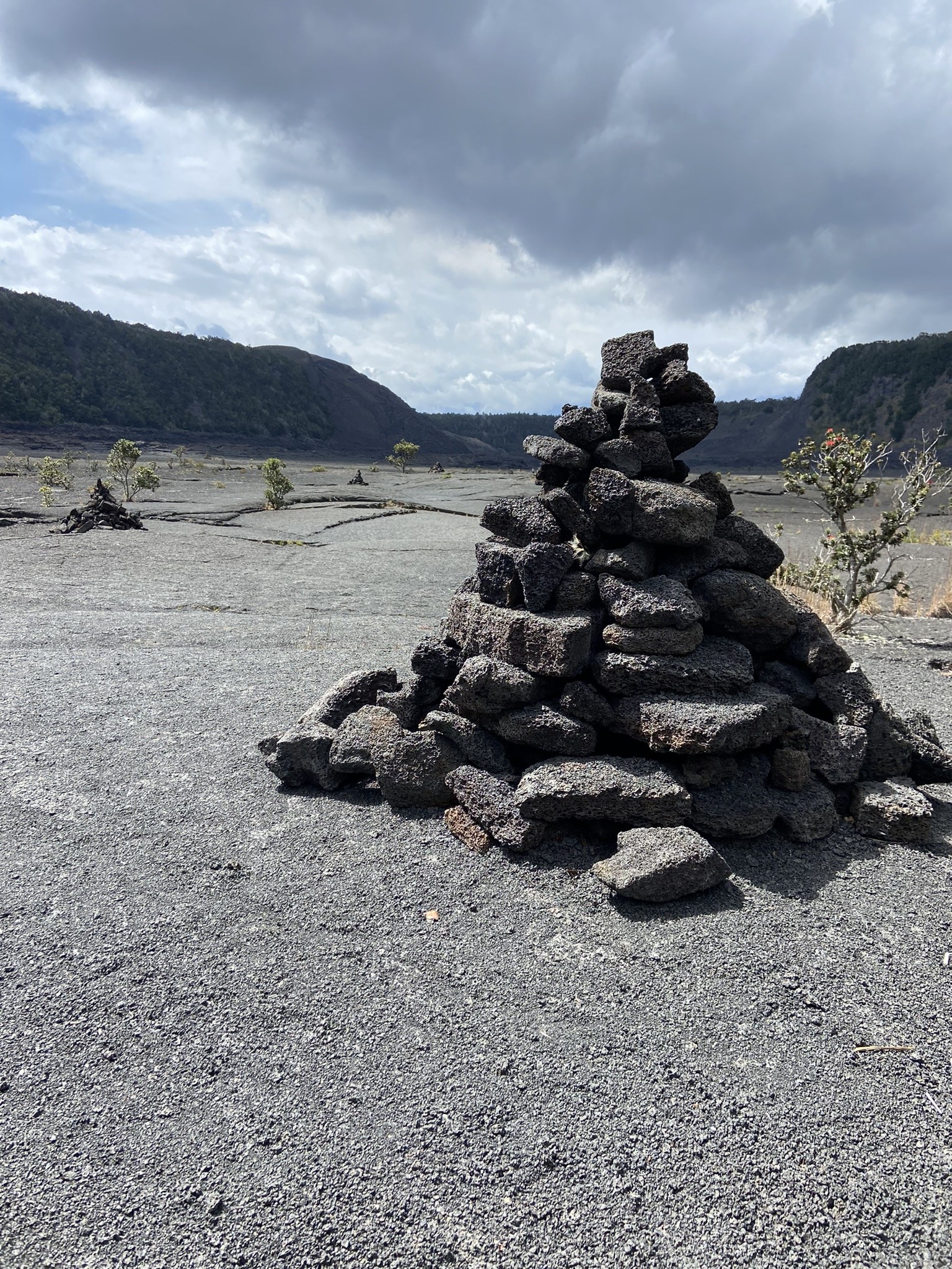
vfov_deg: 67.3
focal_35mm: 26
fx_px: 953
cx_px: 476
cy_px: 634
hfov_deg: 53.1
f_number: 1.8
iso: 32
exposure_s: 1/2268
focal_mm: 4.2
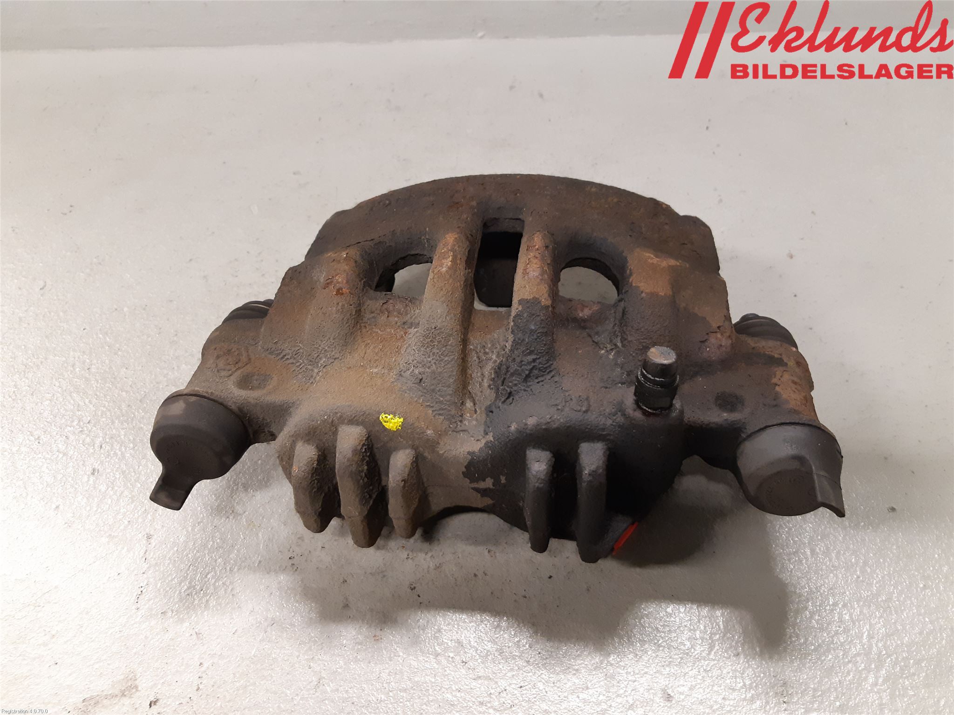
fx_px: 717
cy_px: 358
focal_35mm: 26
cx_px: 477
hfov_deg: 67.3
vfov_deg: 53.1
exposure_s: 1/50
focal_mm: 3.93
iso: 250
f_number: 1.7
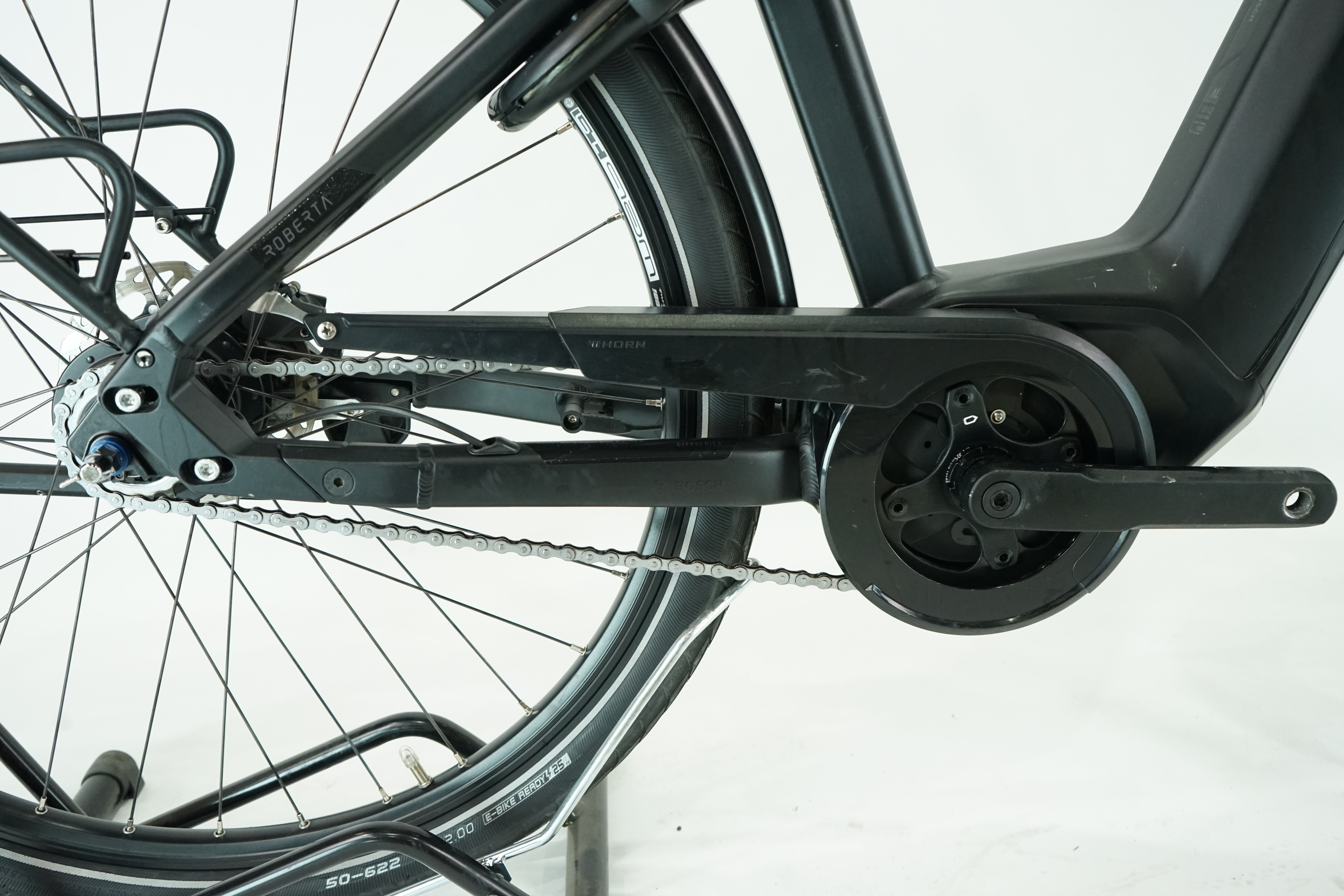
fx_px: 1195
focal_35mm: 32
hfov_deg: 58.7
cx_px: 672
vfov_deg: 41.1
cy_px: 448
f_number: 5.6
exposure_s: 1/200
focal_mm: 32
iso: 2500
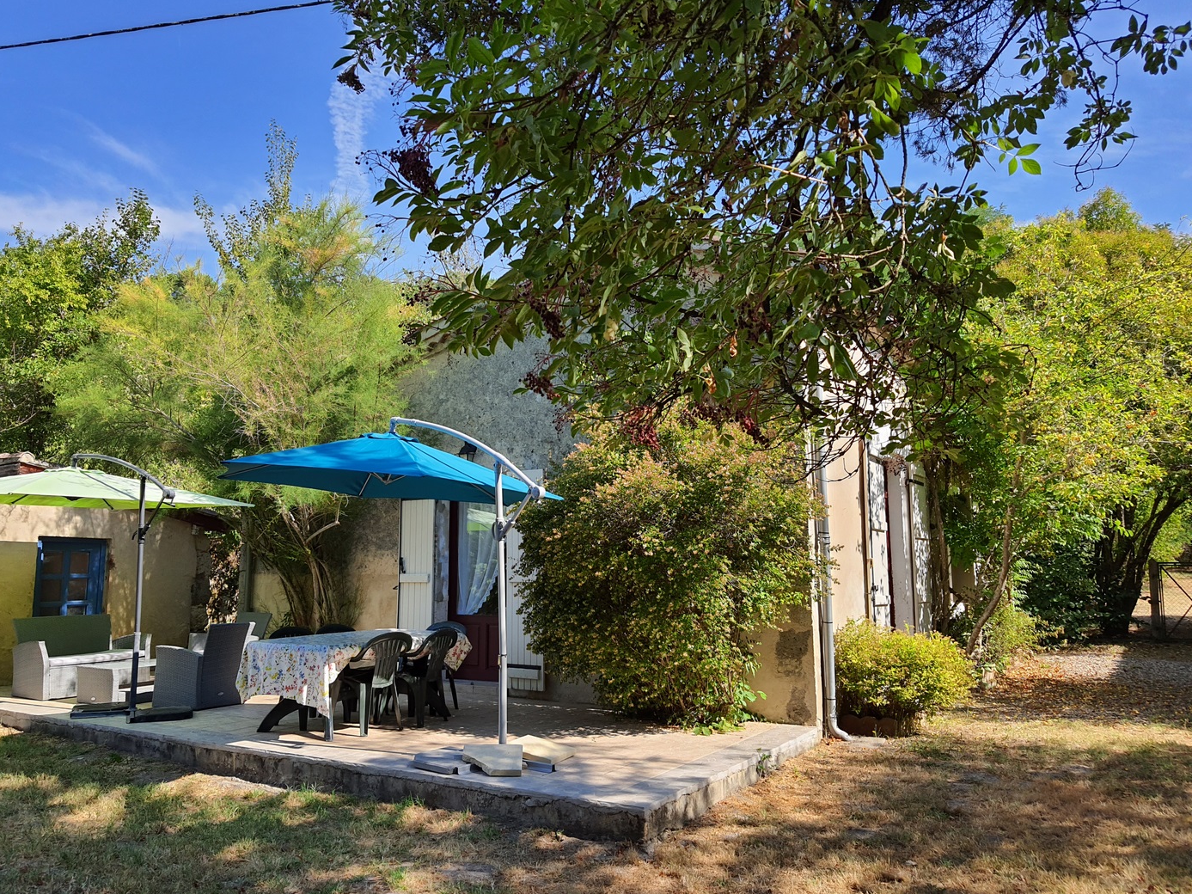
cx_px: 574
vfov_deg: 51.3
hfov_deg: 65.3
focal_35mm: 27
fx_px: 930
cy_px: 435
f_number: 1.7
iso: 50
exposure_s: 1/1392
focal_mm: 4.32
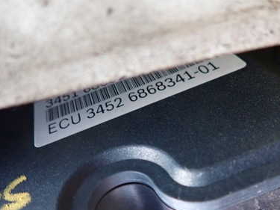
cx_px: 128
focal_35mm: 40
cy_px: 126
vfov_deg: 35.8
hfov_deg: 46.8
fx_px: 323
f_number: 2
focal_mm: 4.5
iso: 800
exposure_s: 1/25
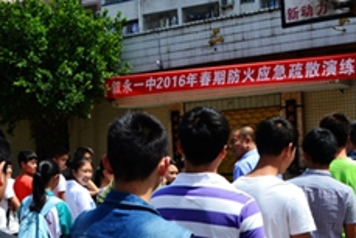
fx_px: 584
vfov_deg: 23.0
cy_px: 143
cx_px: 112
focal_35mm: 59
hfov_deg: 33.5
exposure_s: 1/400
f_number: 11
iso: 400
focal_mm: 18
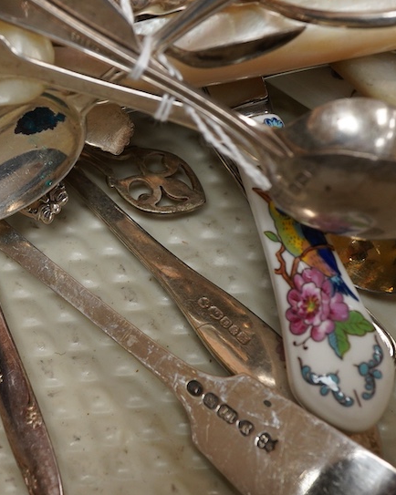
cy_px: 222
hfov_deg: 21.5
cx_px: 68
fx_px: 1026
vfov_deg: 27.1
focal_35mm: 70
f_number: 10
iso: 1250
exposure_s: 1/125
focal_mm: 30
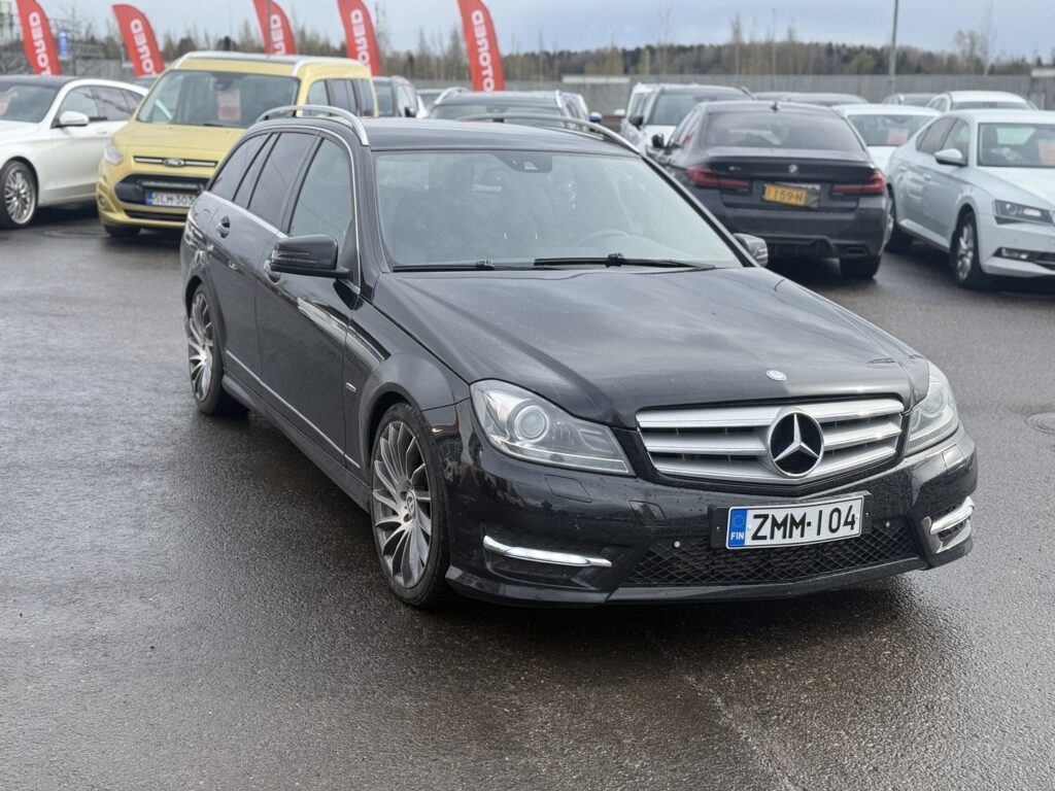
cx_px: 528
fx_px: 1463
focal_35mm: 48
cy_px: 396
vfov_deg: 30.3
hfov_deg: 39.7
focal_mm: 6.76
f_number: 1.78
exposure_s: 1/1513
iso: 64
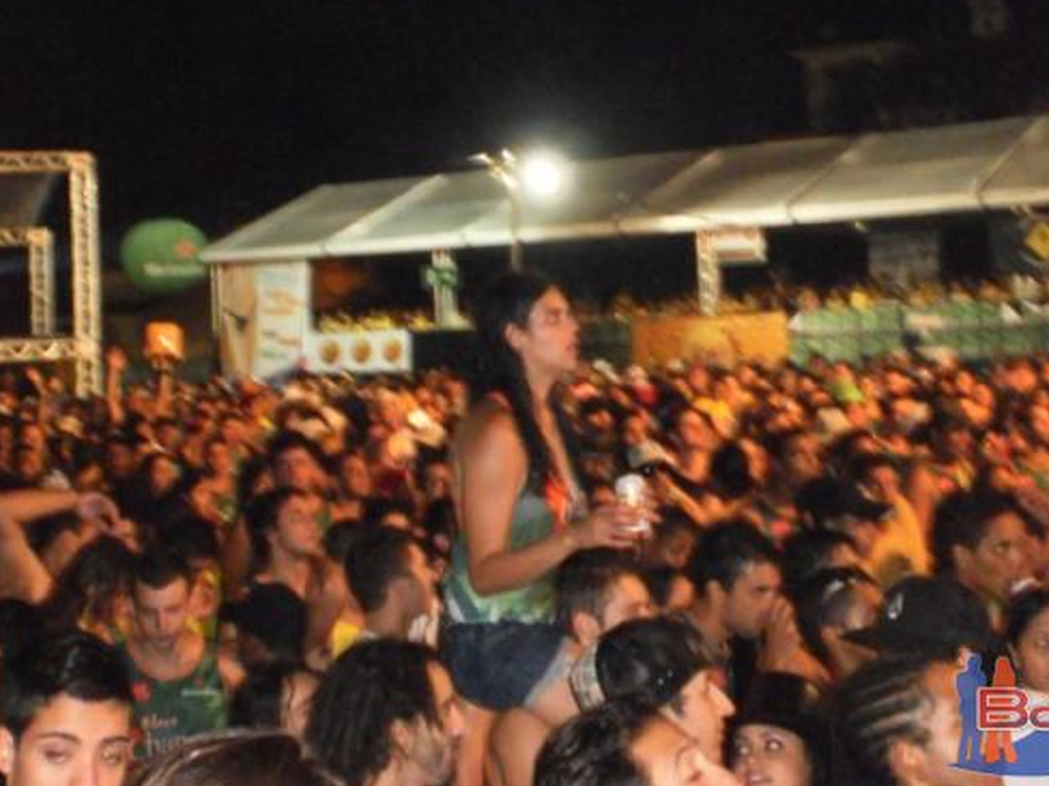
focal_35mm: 59
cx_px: 443
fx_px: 1788
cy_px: 170
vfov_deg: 24.5
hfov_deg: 32.6
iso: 800
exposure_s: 1/30
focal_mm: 6.3
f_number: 3.1
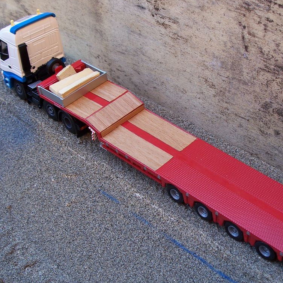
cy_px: 142
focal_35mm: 60
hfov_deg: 28.5
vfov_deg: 28.6
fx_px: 555
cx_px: 169
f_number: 3.4
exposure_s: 1/90
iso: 80
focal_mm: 8.6
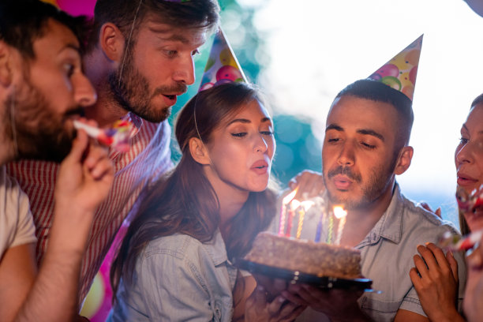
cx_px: 242
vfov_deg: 16.1
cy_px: 161
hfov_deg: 23.9
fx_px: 1140
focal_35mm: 85
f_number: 1.6
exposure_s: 1/400
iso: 640
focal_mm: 85
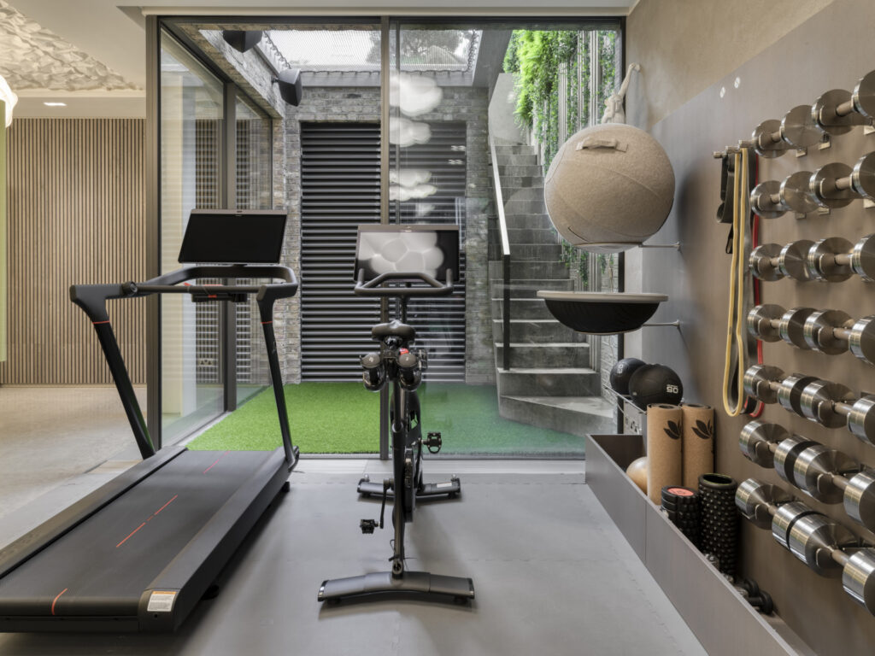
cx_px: 438
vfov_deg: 61.1
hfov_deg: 76.4
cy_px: 328
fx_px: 556
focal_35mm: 22
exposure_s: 1/2
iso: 200
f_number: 16
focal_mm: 28
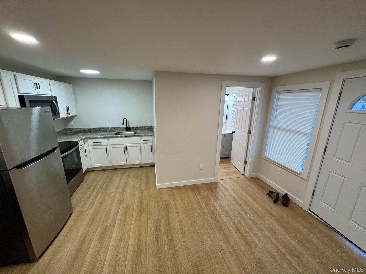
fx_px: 148
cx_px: 183
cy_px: 137
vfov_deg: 85.7
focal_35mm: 14
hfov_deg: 102.1
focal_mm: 2.22
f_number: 2.2
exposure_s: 1/120
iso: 200
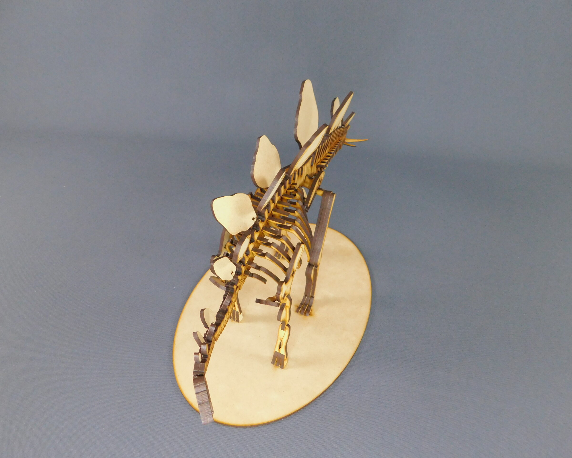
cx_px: 301
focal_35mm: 24
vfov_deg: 58.8
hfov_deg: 70.2
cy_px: 229
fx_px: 406
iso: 400
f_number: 3
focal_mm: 4
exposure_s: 1/15
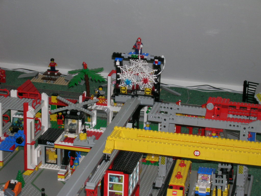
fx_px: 769
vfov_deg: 14.5
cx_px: 130
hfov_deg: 19.3
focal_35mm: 102
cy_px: 98
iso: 108
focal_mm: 17.1
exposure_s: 1/60.1
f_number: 4.9
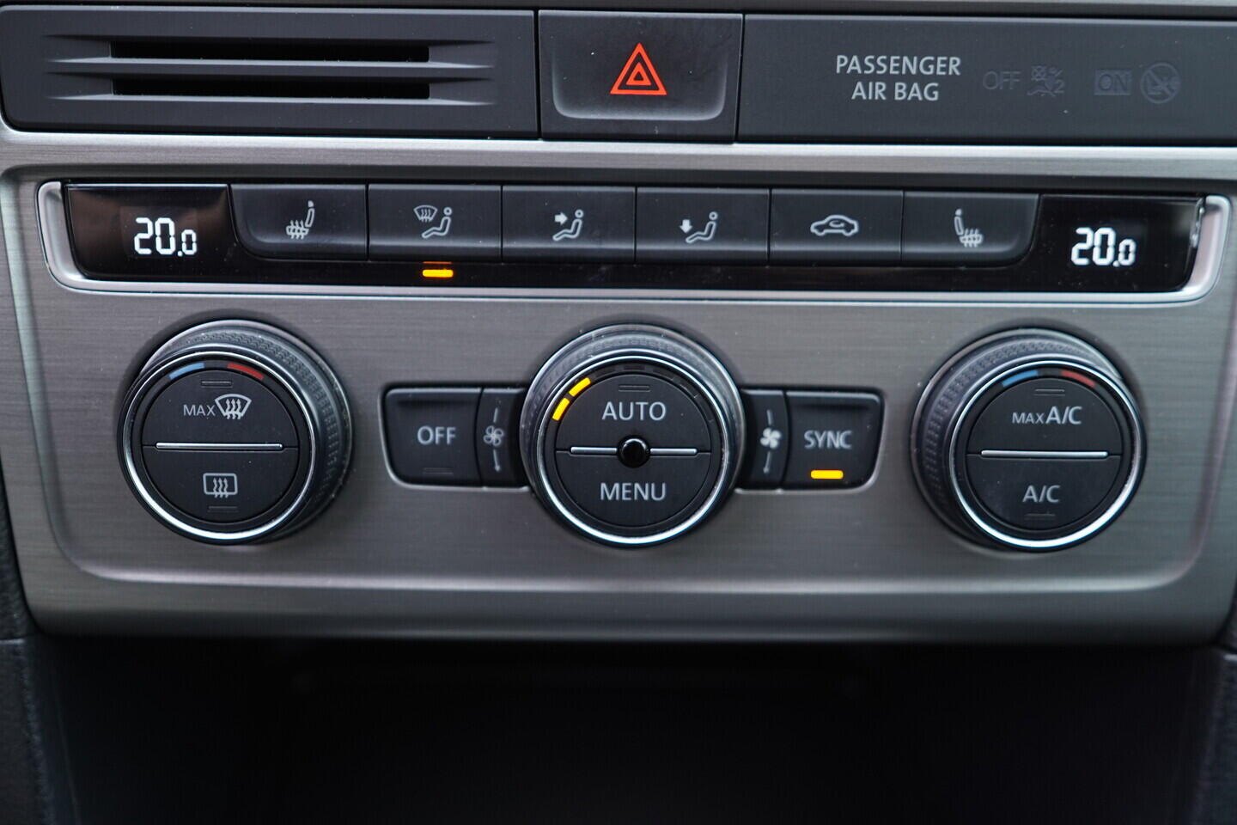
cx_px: 618
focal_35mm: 36
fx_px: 1237
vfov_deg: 36.9
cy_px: 412
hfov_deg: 53.1
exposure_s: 1/40
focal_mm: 24
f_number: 2.8
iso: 400
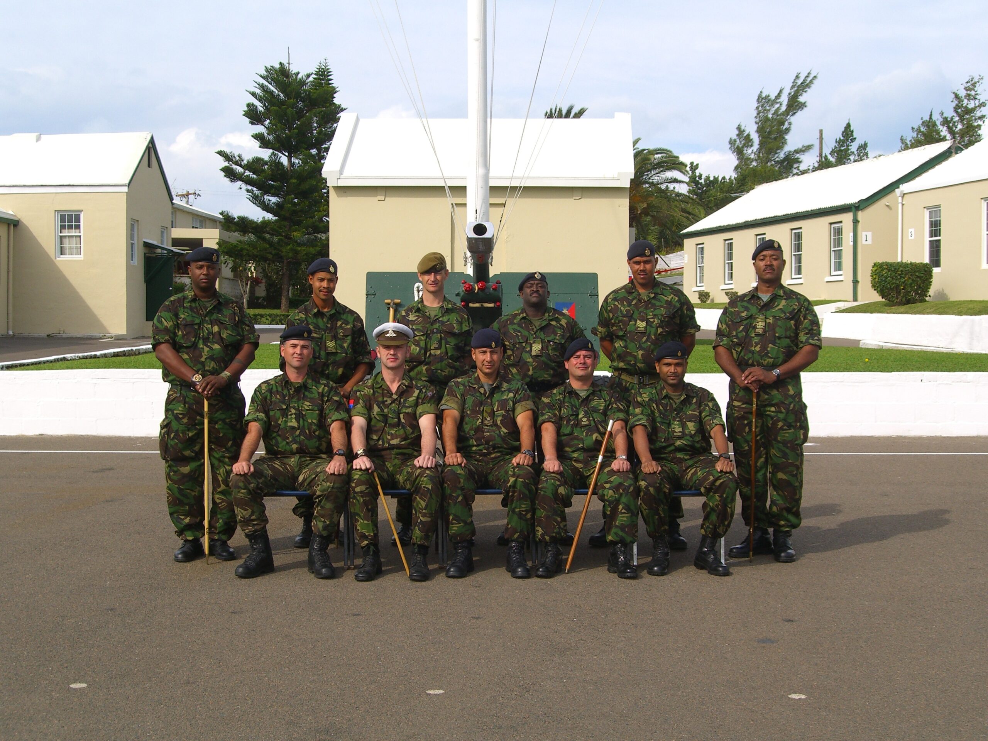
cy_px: 370
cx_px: 494
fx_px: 1627
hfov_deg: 33.8
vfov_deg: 25.7
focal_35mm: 57
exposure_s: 1/500
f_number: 5
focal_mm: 11.8
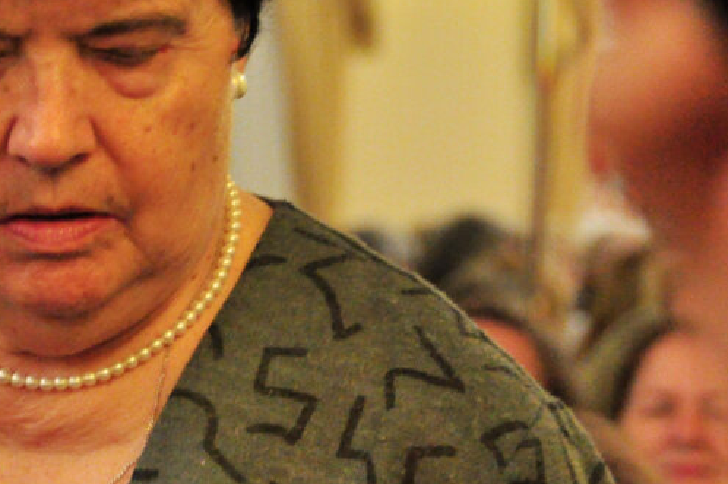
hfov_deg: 8.0
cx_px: 63
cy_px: 271
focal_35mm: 257
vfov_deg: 5.3
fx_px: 5192
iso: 2500
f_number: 6.3
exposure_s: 1/50
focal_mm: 70
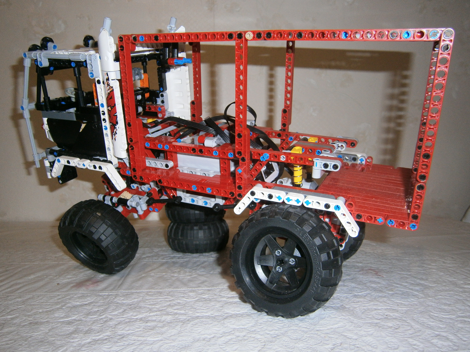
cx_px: 235
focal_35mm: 26
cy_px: 176
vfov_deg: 53.1
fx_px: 353
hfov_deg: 67.3
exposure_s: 1/30
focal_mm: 4.7
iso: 125
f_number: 2.8
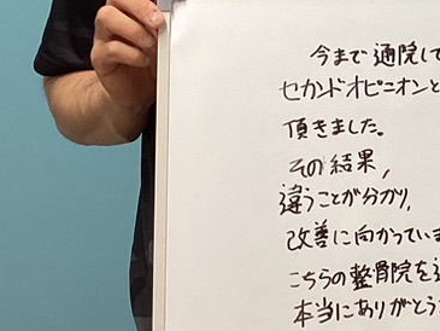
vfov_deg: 14.3
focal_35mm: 102
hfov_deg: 18.4
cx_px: 500
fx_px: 1297
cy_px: -10
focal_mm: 3.3
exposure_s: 1/60
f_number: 2.4
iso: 80
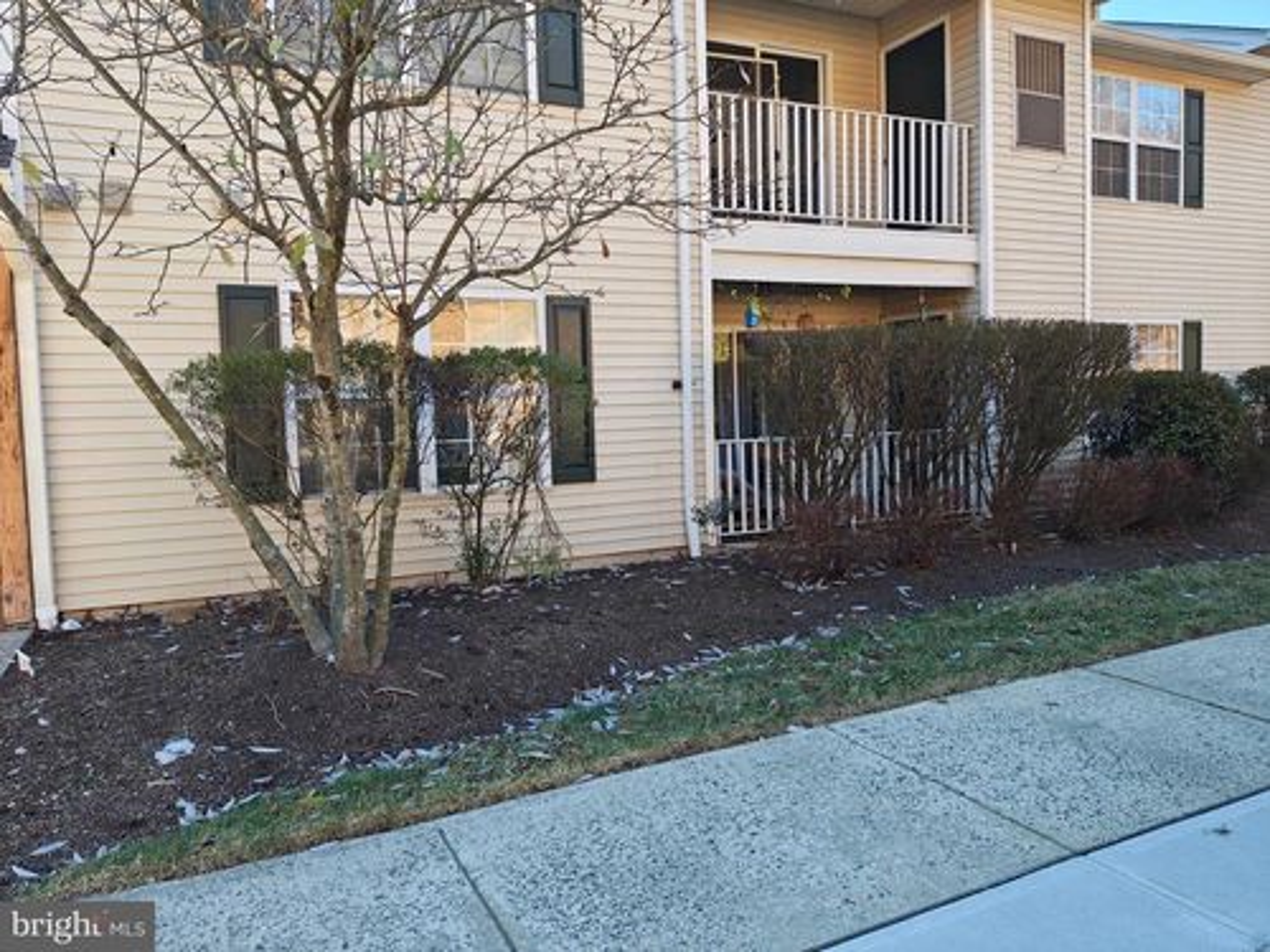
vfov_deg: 54.9
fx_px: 917
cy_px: 476
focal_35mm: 25
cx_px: 635
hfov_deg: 69.4
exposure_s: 1/120
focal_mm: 4.68
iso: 181
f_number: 1.7
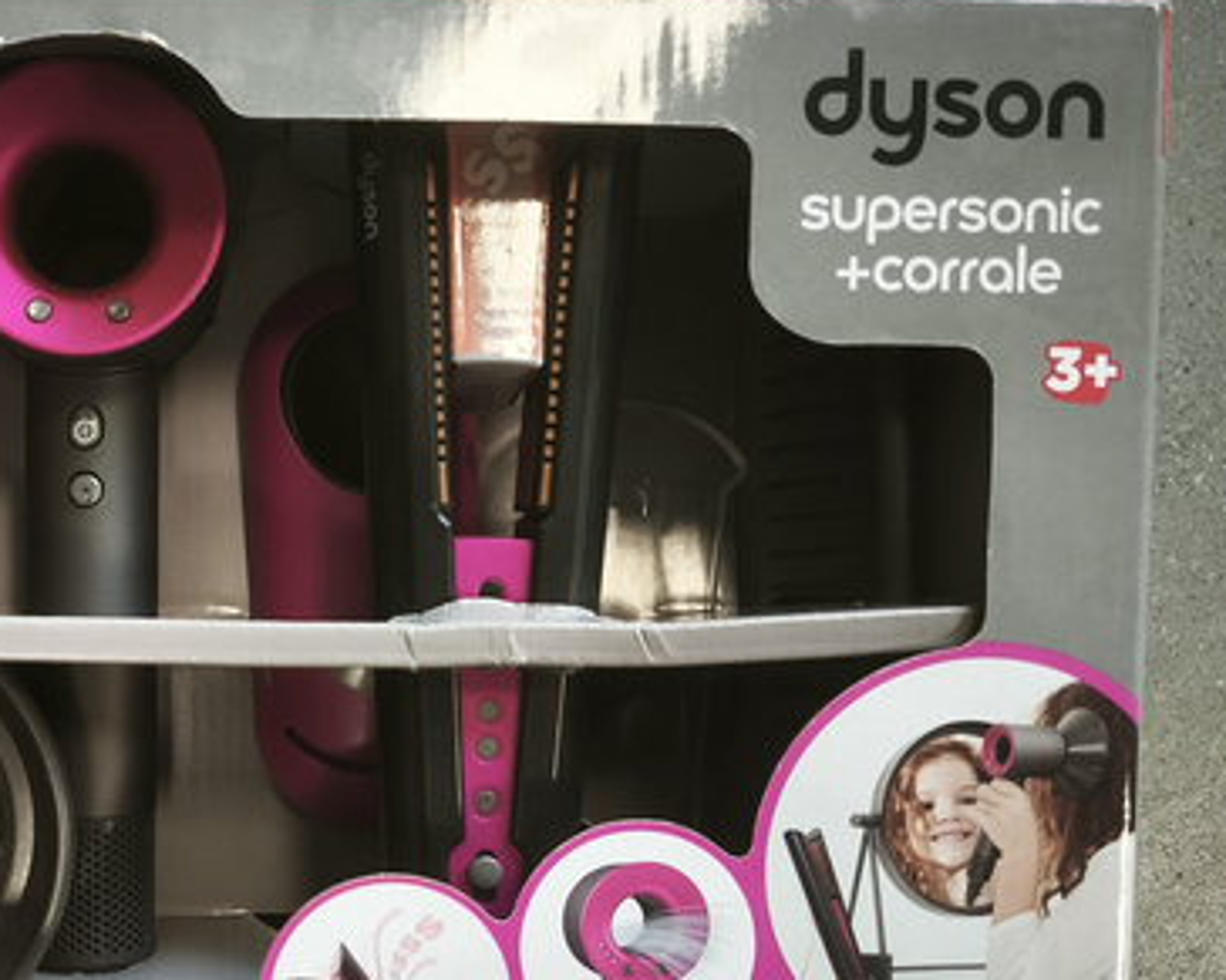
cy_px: 633
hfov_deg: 46.4
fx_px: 1342
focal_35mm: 37
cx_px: 236
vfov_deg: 39.7
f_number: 1.7
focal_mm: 5.35
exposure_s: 1/100
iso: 320
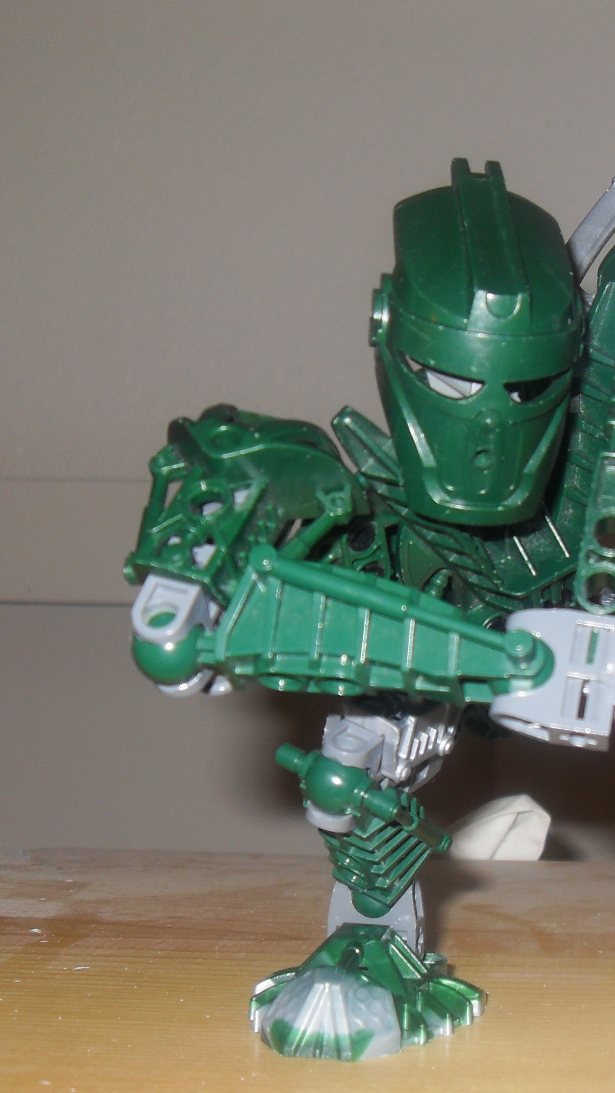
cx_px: 598
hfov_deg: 23.1
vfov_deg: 41.3
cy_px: 545
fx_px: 1450
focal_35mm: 50
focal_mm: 6.3
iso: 100
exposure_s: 1/45
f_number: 2.8
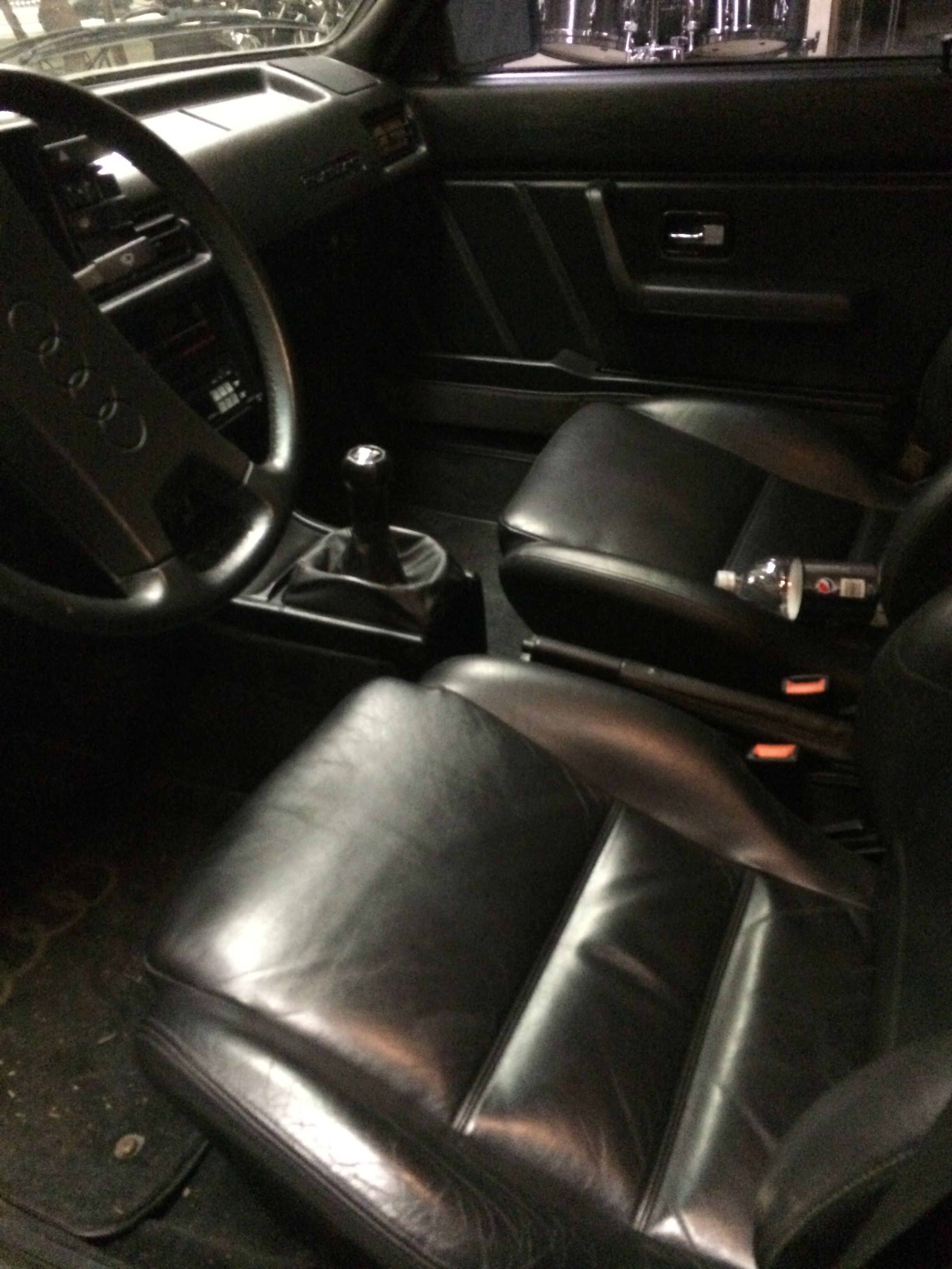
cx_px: 476
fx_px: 1100
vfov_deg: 60.0
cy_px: 634
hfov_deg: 46.8
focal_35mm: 30
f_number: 2.2
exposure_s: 1/15
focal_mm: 4.12
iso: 800
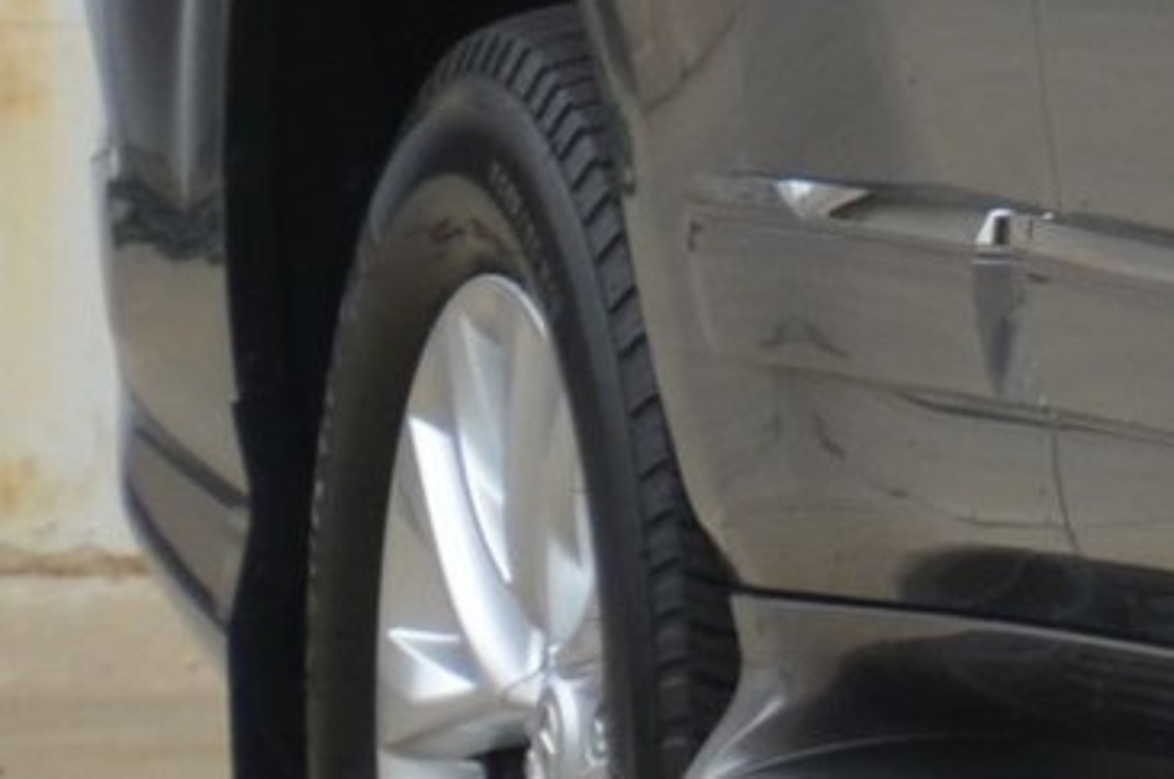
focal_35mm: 1232
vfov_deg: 1.1
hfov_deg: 1.7
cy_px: -444
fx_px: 40106
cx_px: 3332
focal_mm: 120
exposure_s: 1/1000
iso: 400
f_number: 5.3
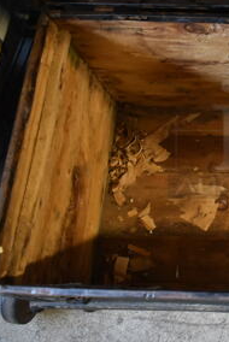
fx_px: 552
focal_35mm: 58
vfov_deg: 34.3
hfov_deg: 21.1
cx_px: 303
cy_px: 135
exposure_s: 1/30
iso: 1100
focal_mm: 18
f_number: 3.5
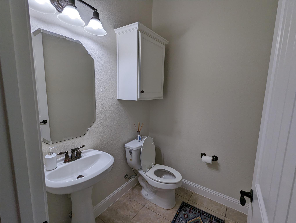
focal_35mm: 16
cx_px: 148
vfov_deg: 78.2
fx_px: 137
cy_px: 112
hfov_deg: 94.4
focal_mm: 2.35
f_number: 2.2
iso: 51
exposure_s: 1/120
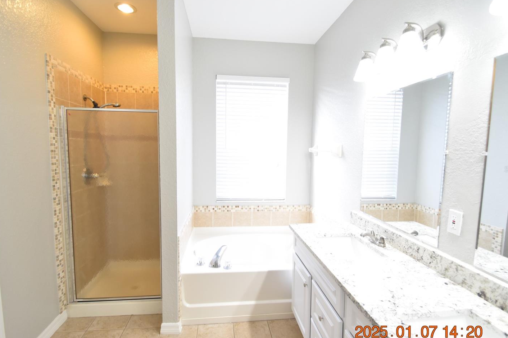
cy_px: 169
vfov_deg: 70.4
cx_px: 249
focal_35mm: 17
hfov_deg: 93.3
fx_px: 240
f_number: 4
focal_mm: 10
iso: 720
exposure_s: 1/60
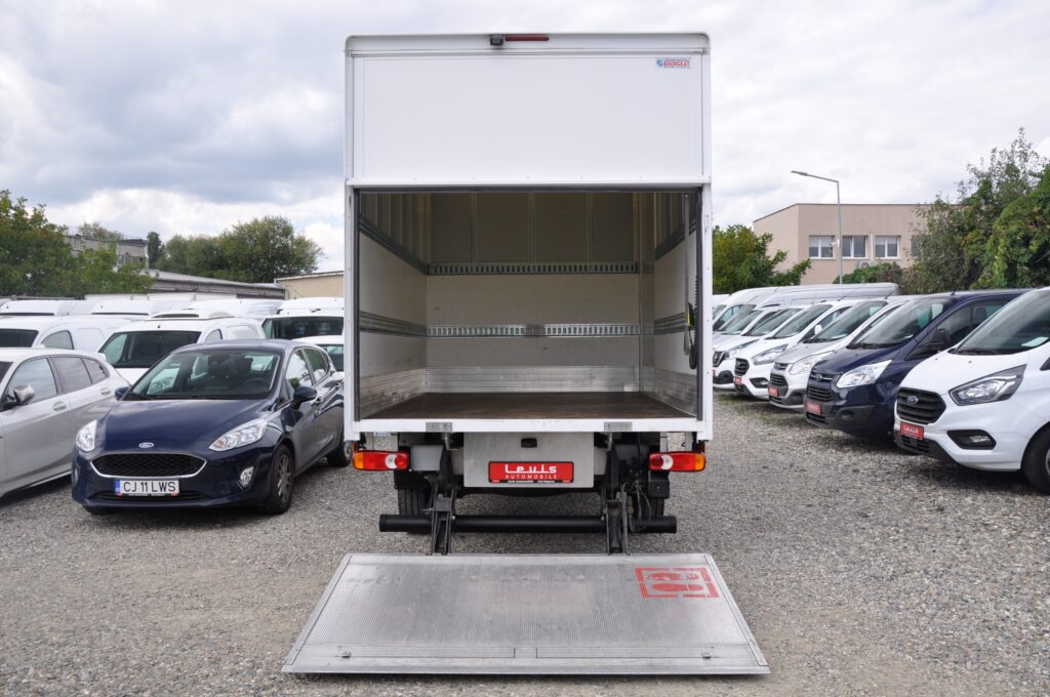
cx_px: 525
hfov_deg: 59.6
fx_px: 918
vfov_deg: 41.6
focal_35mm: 32
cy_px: 348
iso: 500
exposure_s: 1/320
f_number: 9
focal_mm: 21
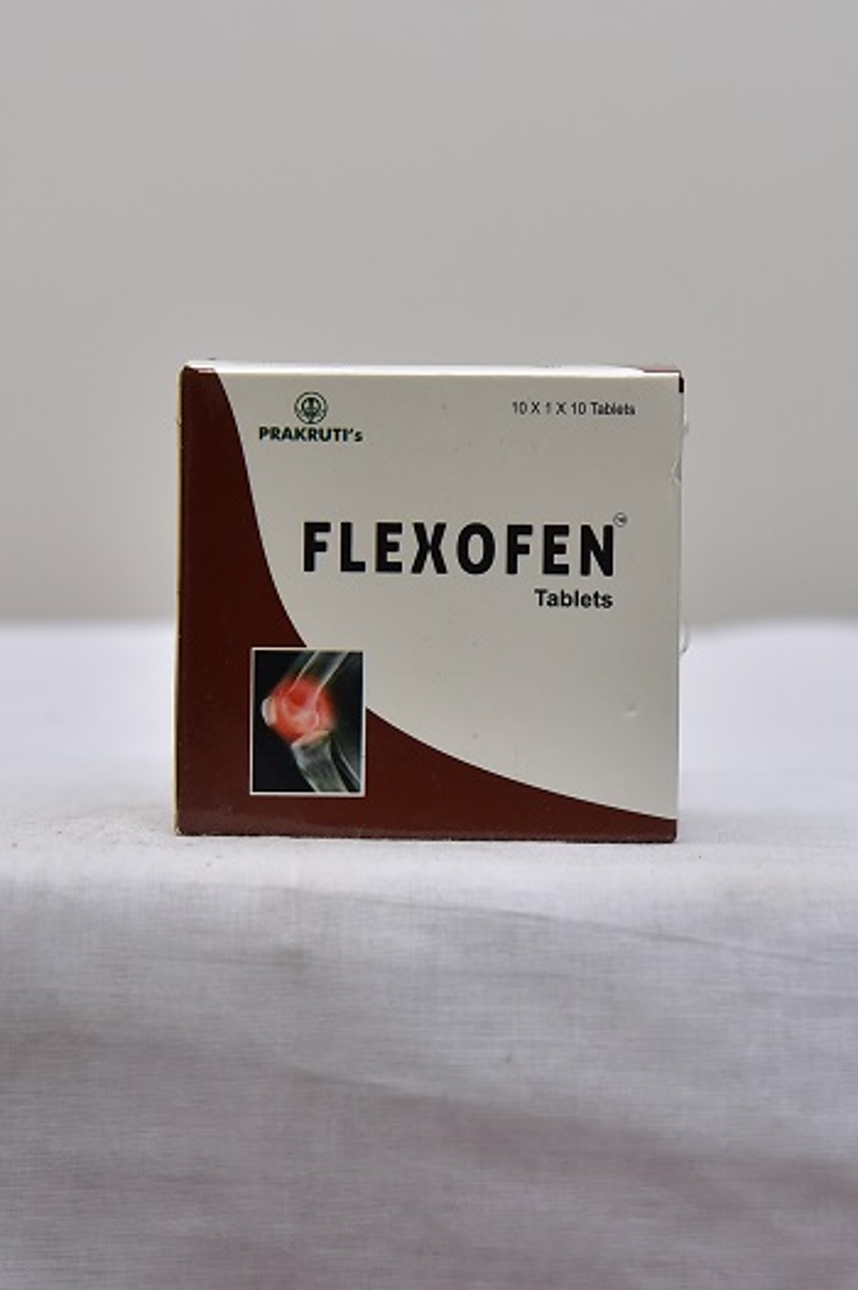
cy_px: 645
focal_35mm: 75
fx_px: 2685
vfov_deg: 27.0
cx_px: 429
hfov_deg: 18.2
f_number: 4.5
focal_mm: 75
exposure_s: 1/125
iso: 1600
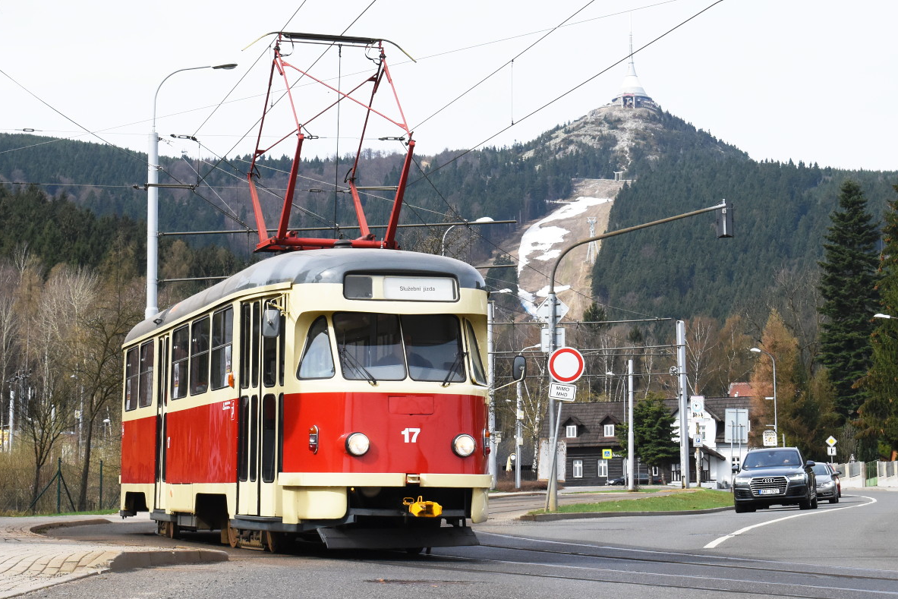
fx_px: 1746
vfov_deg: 19.5
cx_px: 446
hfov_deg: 28.8
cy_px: 303
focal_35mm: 70
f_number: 14
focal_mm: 46
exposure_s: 1/800
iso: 1000
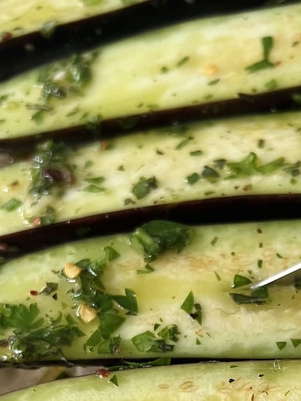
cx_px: 276
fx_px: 765
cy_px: 428
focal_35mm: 66
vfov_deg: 27.2
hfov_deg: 21.7
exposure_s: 1/69
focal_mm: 5.7
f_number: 1.5
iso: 125
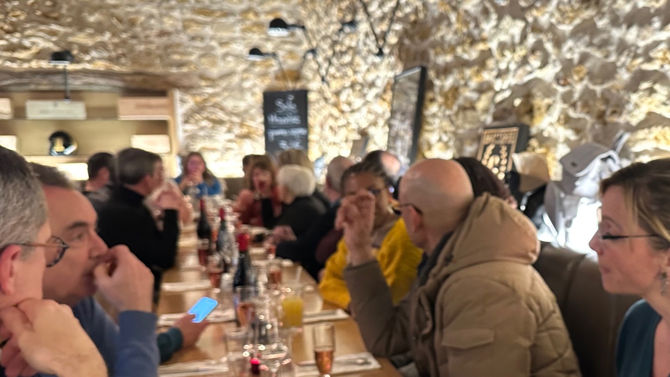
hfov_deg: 46.8
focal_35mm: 42
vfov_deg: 28.1
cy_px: 260
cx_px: 491
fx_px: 746
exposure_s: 1/33
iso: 640
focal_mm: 6.86
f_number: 1.78
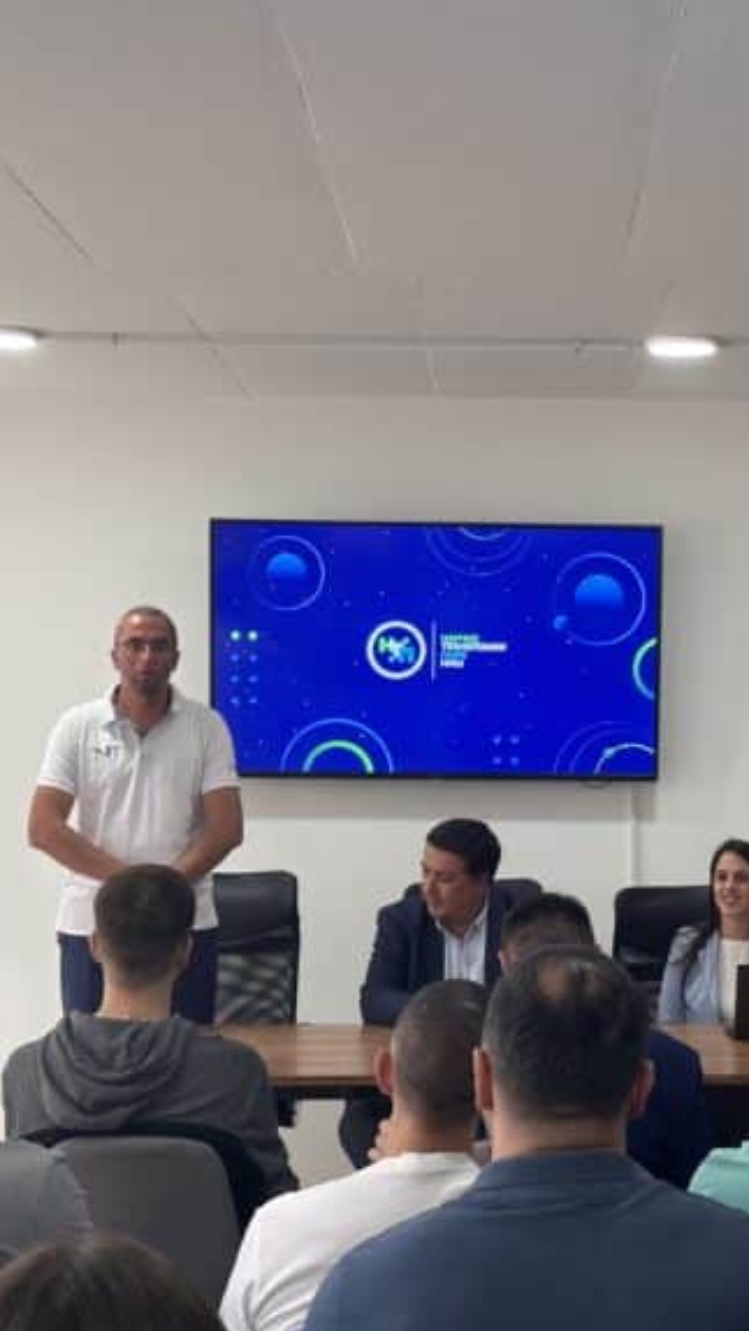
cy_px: 666
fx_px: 2471
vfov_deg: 30.2
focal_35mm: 70
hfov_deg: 17.1
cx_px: 612
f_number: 1.78
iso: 80
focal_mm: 6.86
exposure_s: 1/50
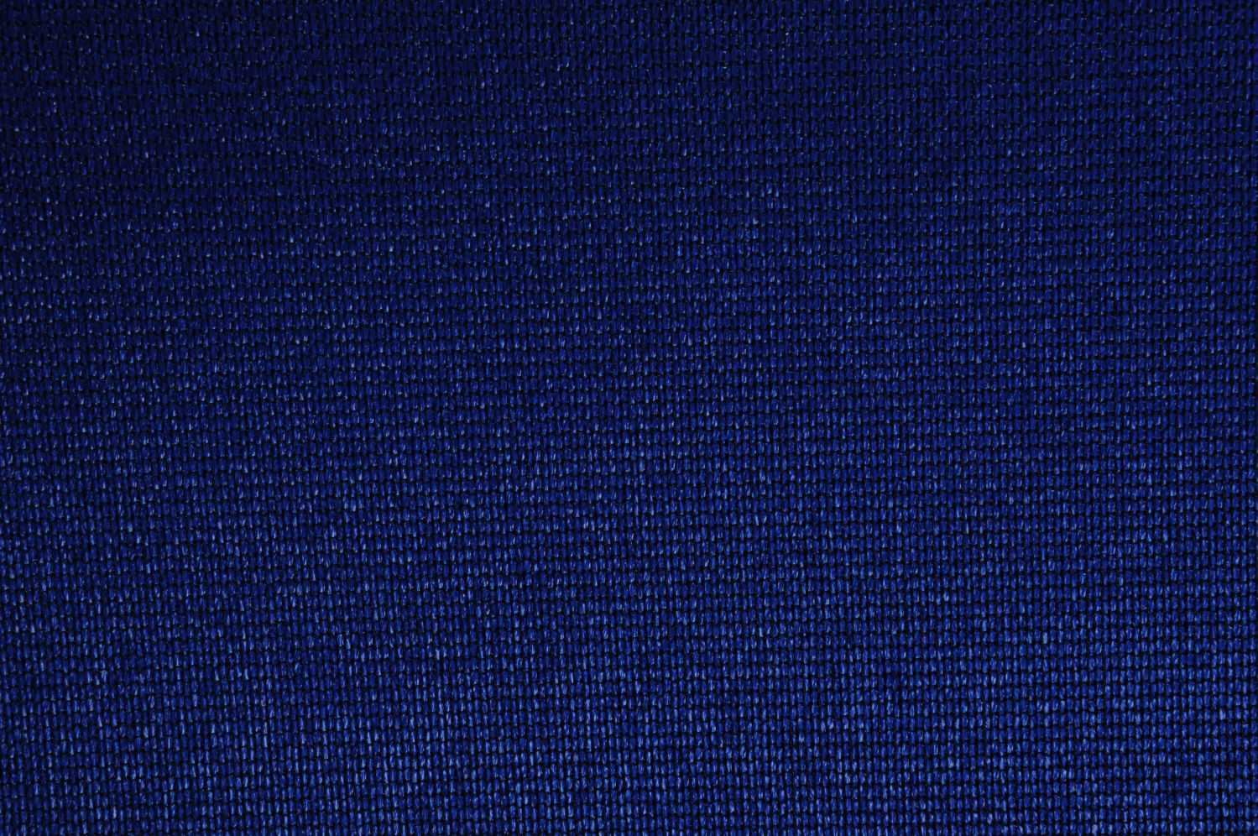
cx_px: 629
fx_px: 2618
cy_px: 418
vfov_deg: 18.1
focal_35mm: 75
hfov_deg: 27.0
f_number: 18
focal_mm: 50
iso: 200
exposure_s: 1/30
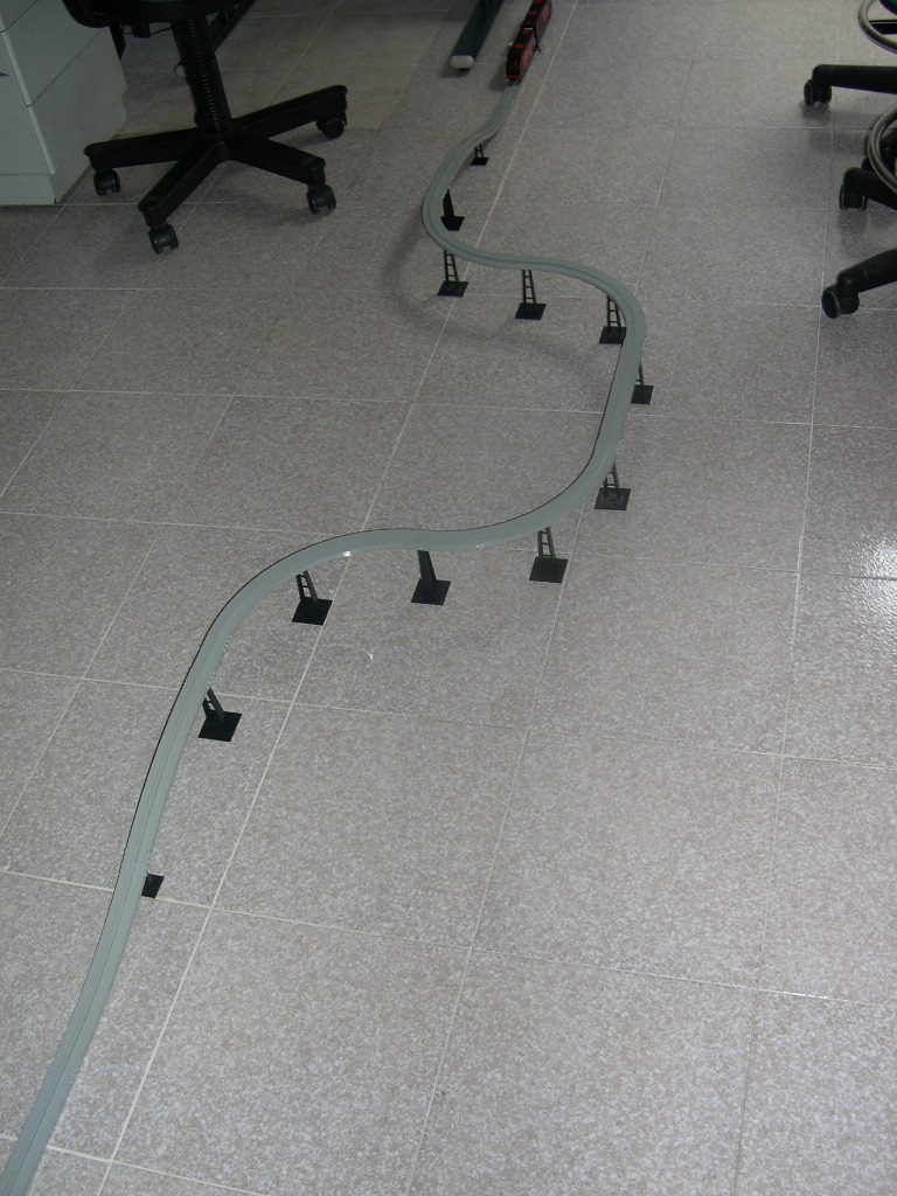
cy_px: 598
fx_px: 1313
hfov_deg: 37.7
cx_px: 448
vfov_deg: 49.0
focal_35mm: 38
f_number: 2.8
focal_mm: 8
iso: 100
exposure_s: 1/60
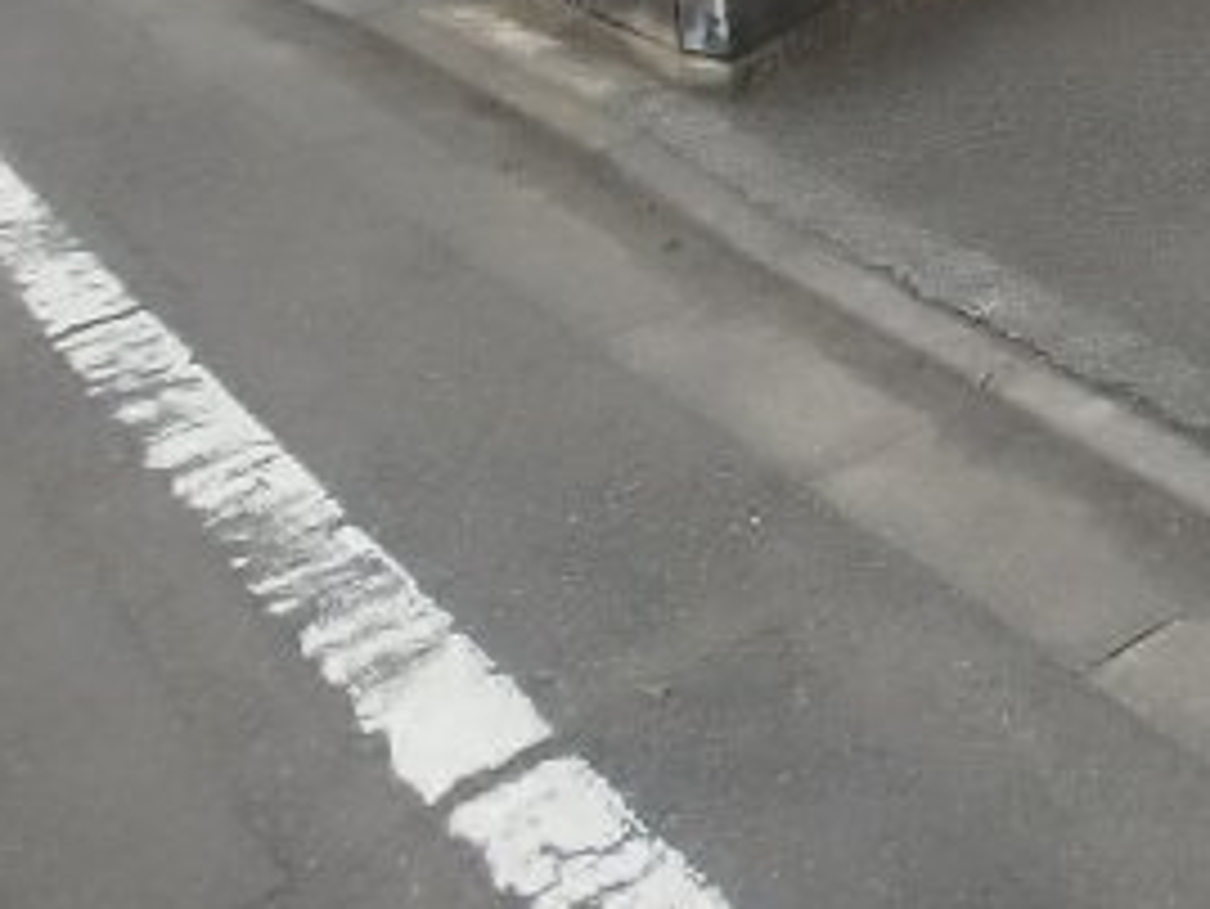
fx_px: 1749
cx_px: 1210
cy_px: -166
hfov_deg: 34.7
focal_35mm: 50
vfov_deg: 26.1
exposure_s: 1/200
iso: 125
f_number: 3.5
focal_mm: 3.7
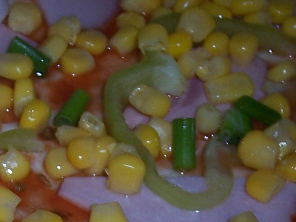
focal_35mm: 160
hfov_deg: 12.3
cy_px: 300
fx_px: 1368
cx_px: 56
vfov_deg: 9.1
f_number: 2.8
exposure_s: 1/60
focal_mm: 8
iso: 100
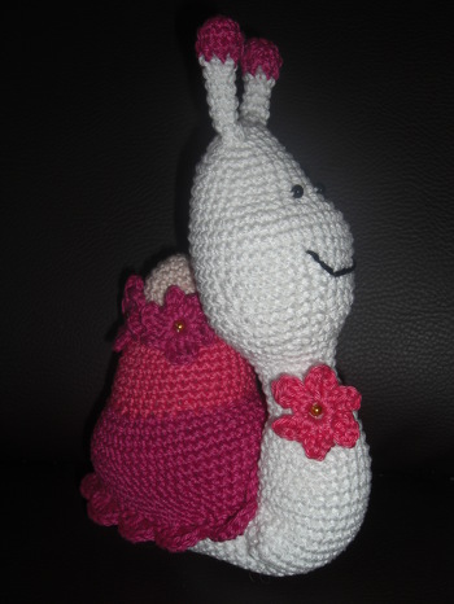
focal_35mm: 38
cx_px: 227
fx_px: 664
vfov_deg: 49.0
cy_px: 302
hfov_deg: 37.8
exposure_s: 1/60
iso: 80
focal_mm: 7.9
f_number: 4
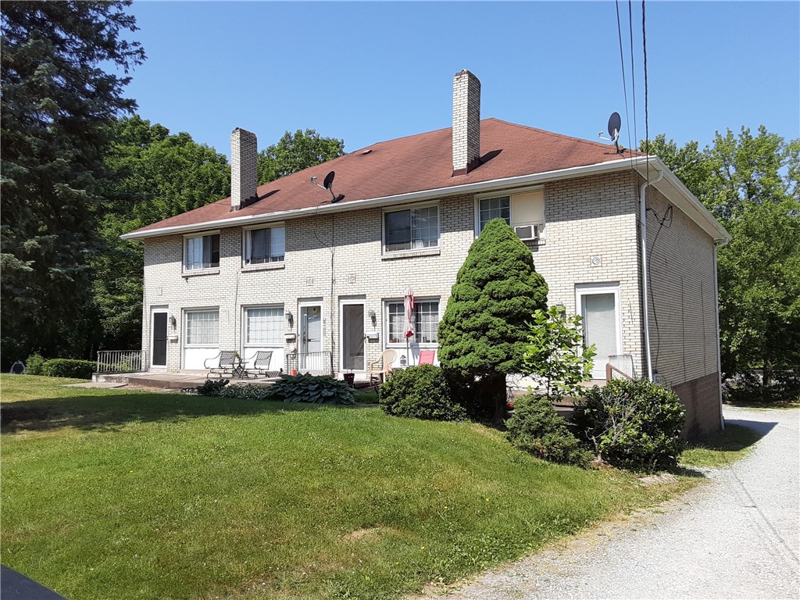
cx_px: 400
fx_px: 624
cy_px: 300
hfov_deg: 65.3
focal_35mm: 27
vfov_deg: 51.4
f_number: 1.9
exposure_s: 1/1466
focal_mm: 2.91
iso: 40
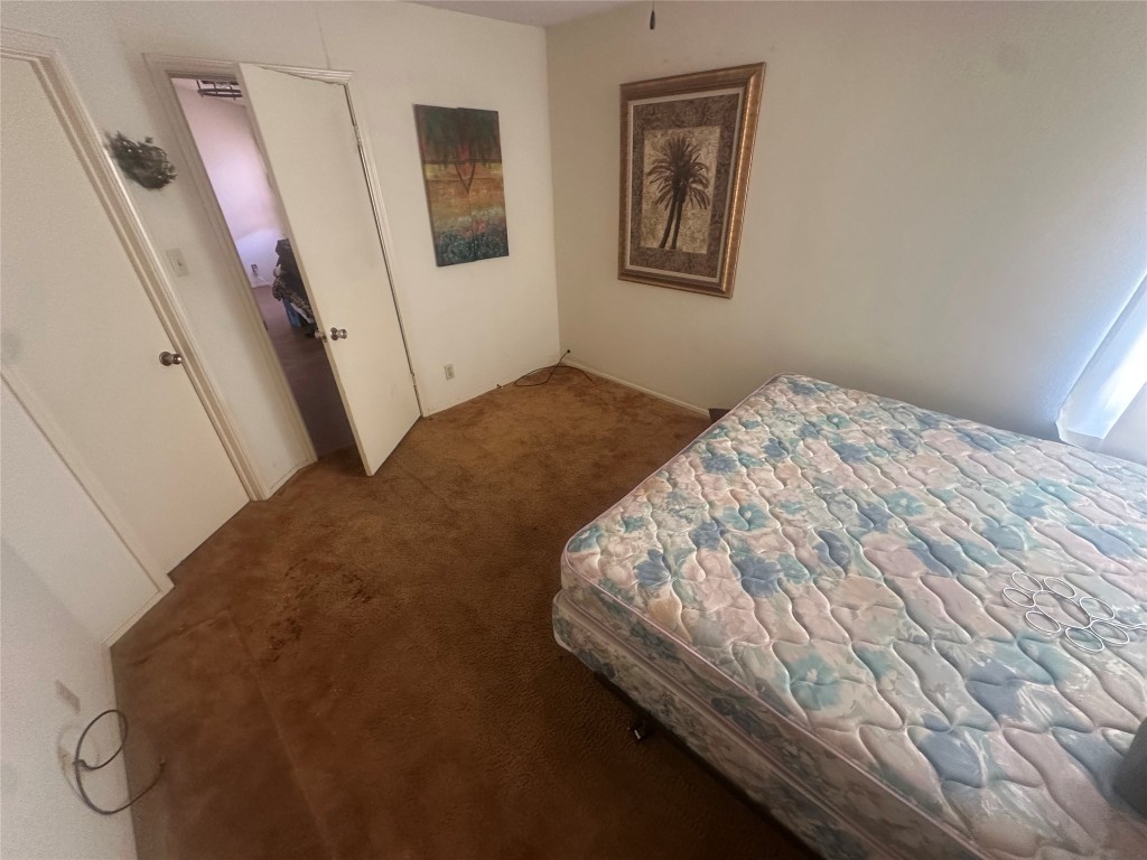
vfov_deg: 85.7
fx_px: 464
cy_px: 430
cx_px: 574
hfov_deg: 102.1
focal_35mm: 14
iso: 500
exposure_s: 1/60
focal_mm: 2.22
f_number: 2.2
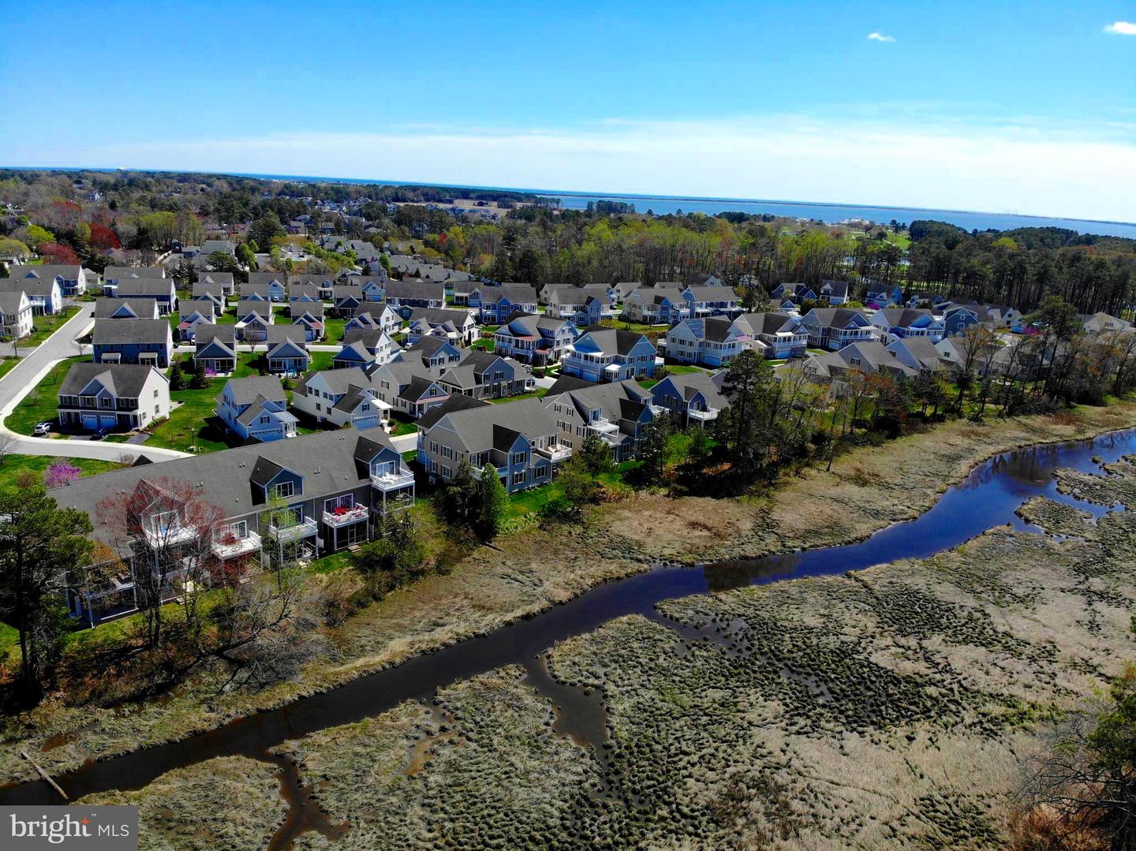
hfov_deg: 71.6
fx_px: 787
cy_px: 426
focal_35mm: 24
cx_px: 568
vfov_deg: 56.8
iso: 104
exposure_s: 1/1018
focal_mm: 4.5
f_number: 2.8
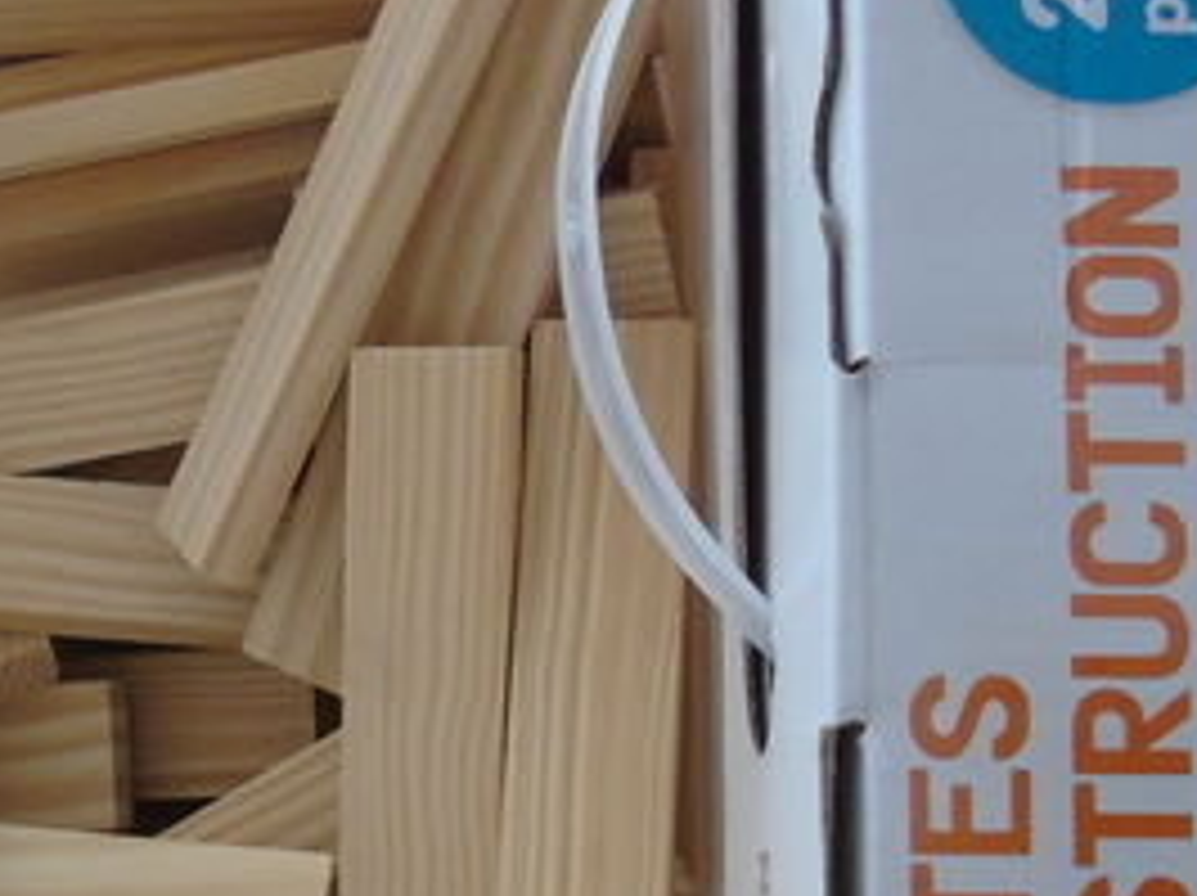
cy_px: 554
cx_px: 333
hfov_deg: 20.8
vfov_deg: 15.7
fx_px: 3248
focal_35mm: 94
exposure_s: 1/30
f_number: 3.4
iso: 320
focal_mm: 4.4
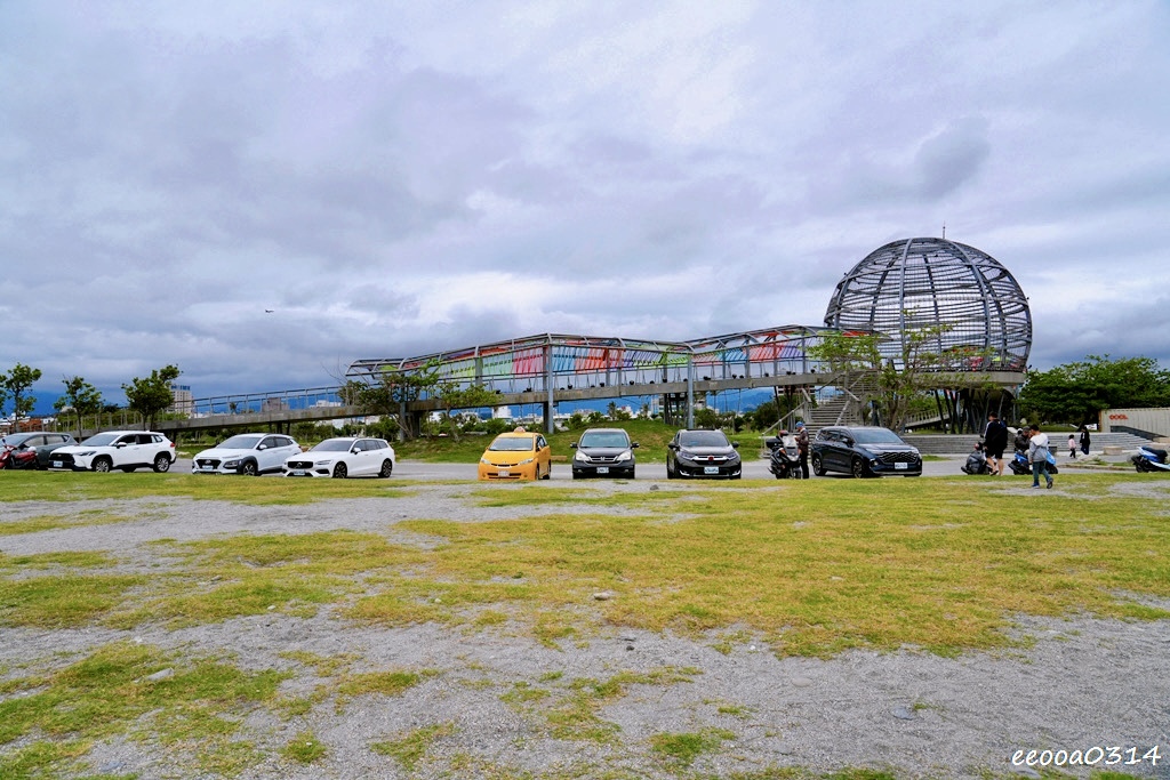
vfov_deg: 53.1
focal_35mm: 24
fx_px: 780
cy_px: 390
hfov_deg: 73.7
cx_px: 585
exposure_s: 1/1000
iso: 320
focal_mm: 24
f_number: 8
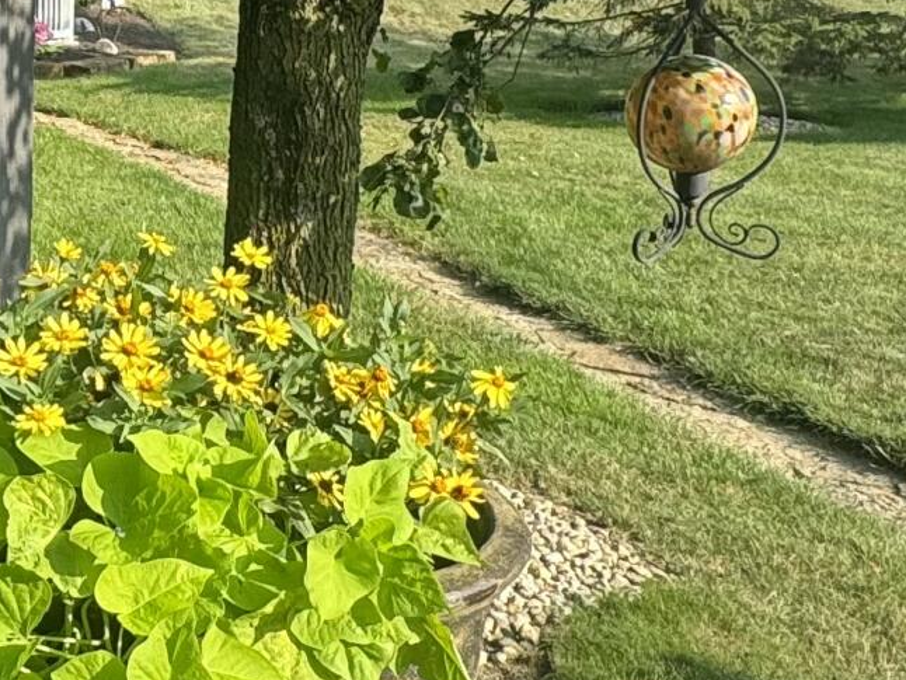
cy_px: 142
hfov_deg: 26.1
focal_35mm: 65
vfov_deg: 22.3
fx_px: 1702
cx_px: -219
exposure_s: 1/459
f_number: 2.2
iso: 40
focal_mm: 2.22
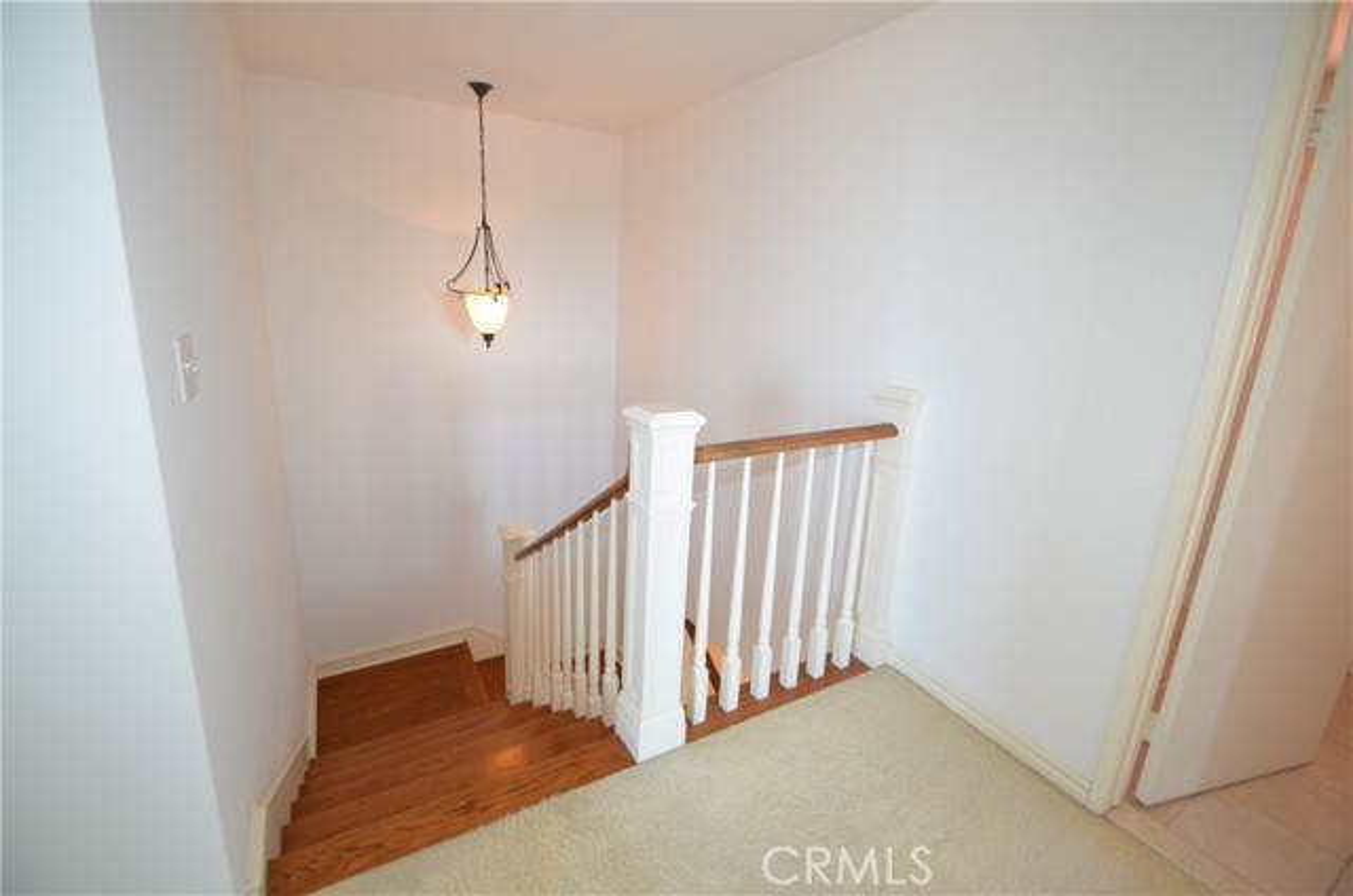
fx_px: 563
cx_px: 676
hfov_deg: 100.5
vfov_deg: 77.1
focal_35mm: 15
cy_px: 448
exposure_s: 1/60
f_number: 4
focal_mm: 10
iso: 1000
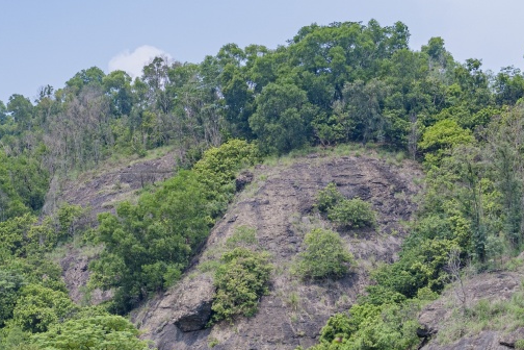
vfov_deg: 16.5
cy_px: 292
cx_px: 178
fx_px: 1196
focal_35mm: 82
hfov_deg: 24.6
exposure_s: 1/1667
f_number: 2.8
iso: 100
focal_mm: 23
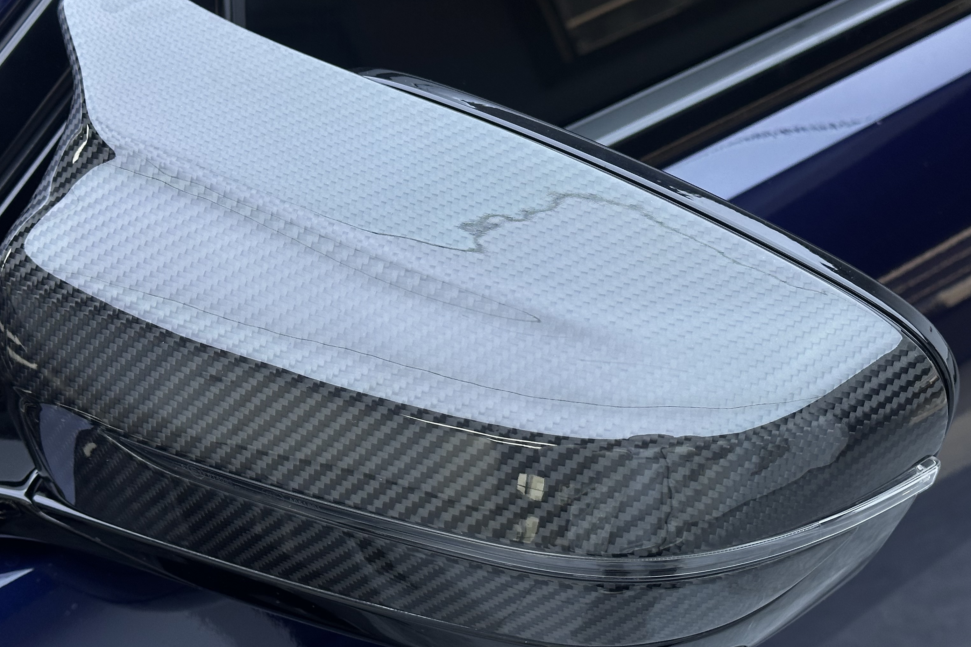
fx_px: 1780
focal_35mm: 66
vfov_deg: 20.6
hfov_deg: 30.5
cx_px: 525
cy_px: 299
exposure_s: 1/179
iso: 50
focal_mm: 6.86
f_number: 1.78
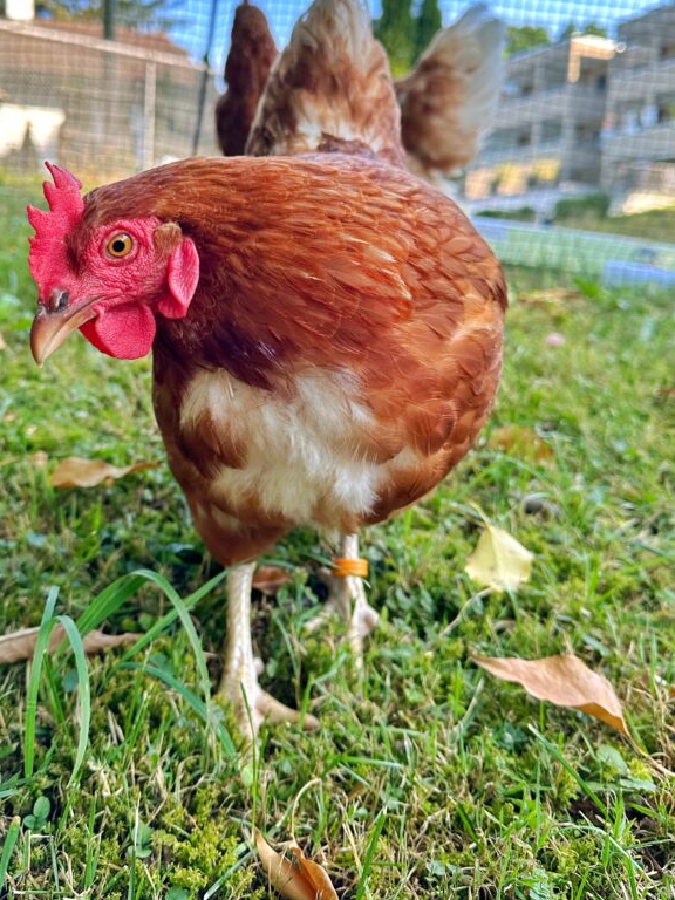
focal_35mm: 32
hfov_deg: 44.0
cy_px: 360
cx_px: 277
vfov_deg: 56.4
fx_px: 832
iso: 80
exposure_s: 1/377
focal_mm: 6.86
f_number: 1.78
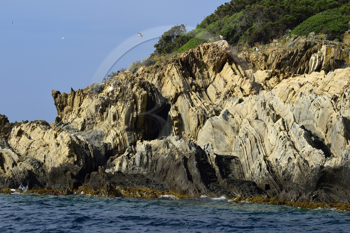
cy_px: 116
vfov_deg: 7.4
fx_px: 1798
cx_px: 175
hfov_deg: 11.1
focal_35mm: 185
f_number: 7.1
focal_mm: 185
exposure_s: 1/640
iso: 200
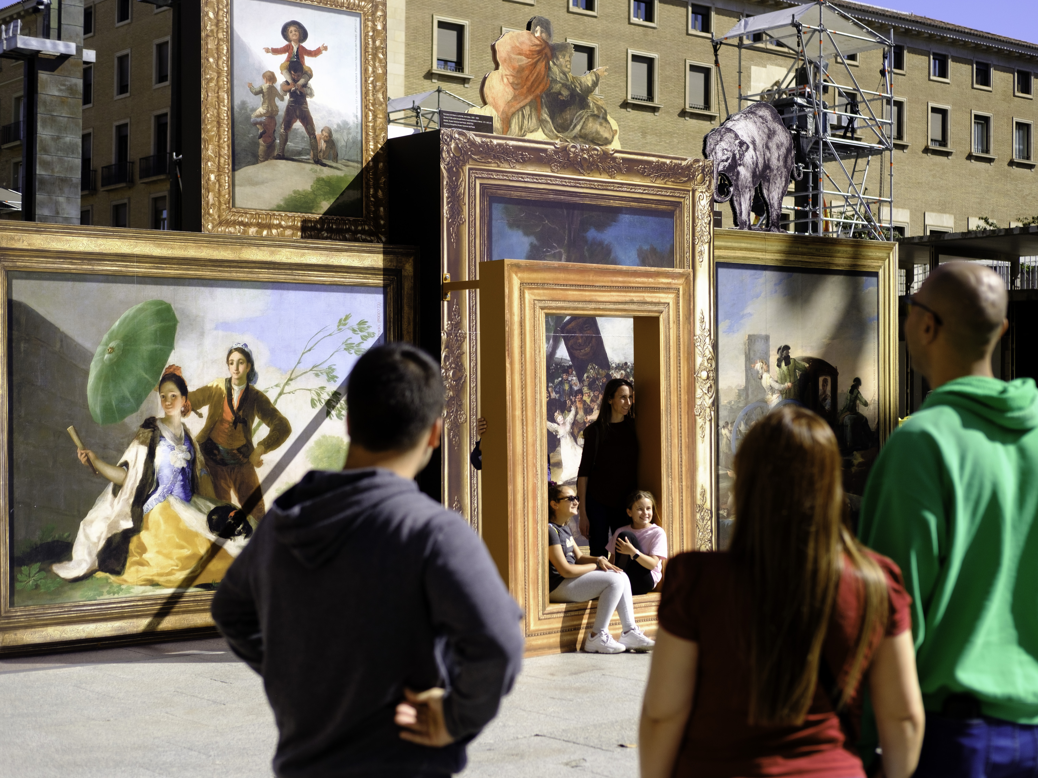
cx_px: 548
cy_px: 388
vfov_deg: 25.2
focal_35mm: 58
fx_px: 1739
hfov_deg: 33.2
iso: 200
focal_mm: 35
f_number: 2.8
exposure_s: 1/3800
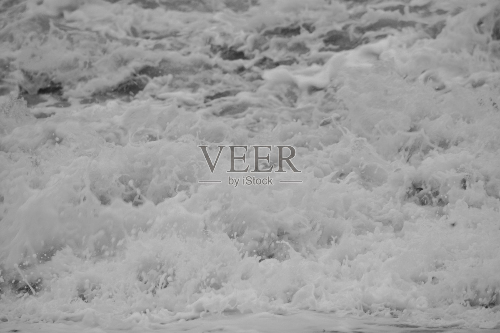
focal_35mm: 450
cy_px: 166
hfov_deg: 4.6
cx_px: 250
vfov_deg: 3.1
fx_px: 6250
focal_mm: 300
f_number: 8
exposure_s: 1/125
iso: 200
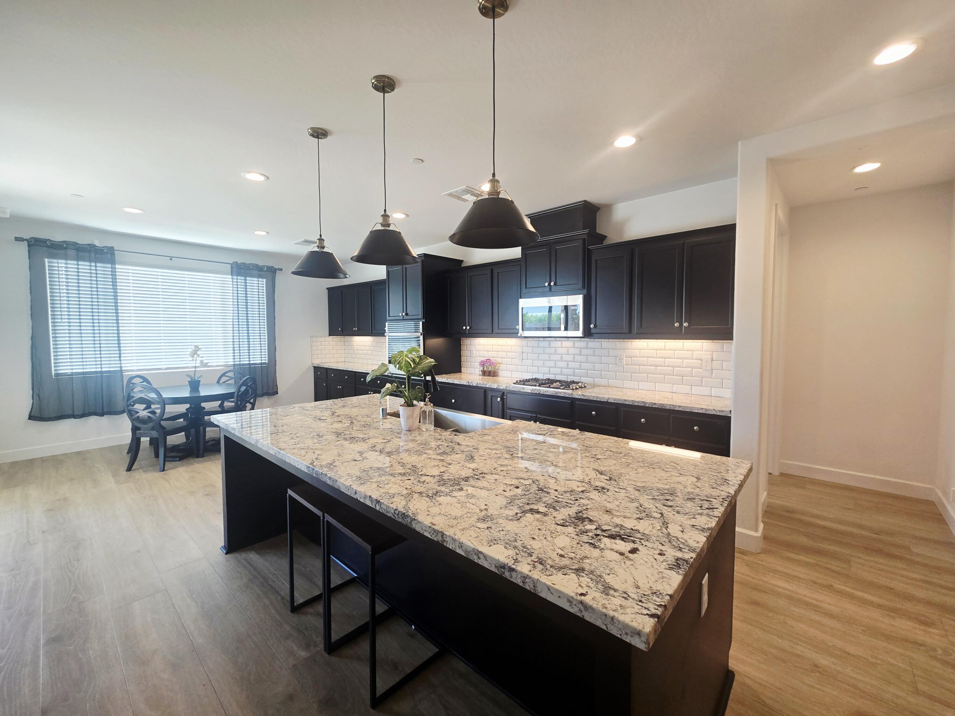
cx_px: 478
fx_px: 359
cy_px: 358
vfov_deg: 89.9
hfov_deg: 106.2
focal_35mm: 13
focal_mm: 2.2
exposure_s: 1/60.2
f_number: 2.2
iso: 50
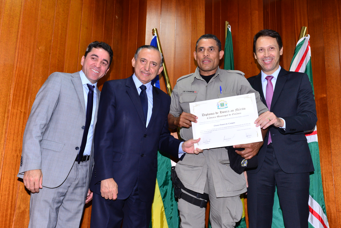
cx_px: 173
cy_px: 115
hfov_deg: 53.1
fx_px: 341
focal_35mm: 36
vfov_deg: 36.9
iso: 1600
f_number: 5.6
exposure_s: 1/125
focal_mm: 35
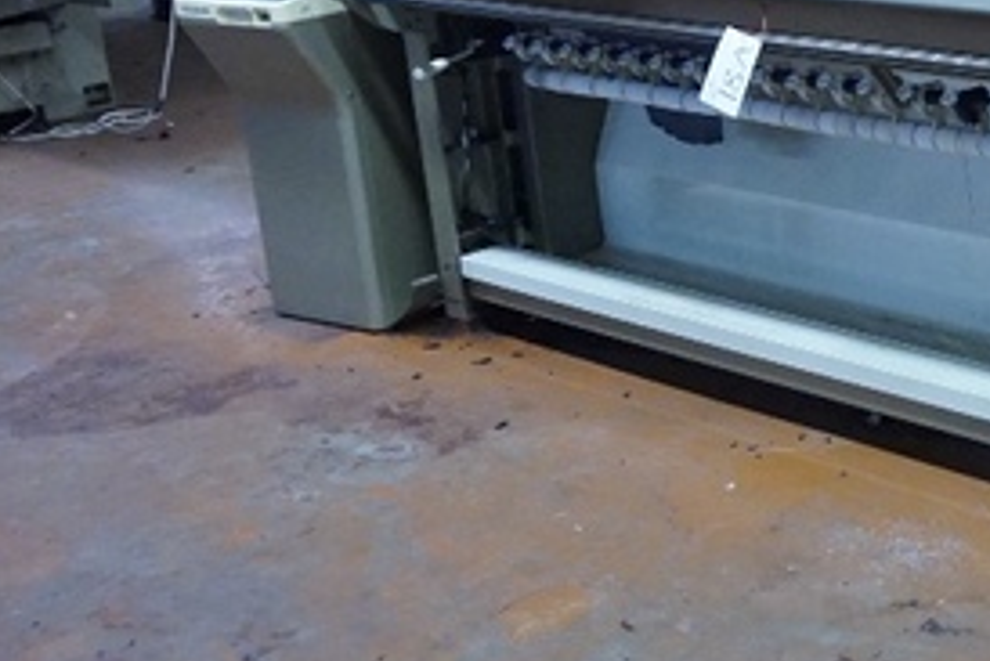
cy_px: 101
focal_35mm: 63
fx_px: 1733
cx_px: 1236
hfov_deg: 27.4
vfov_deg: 21.2
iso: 3200
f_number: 3.5
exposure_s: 1/160
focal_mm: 16
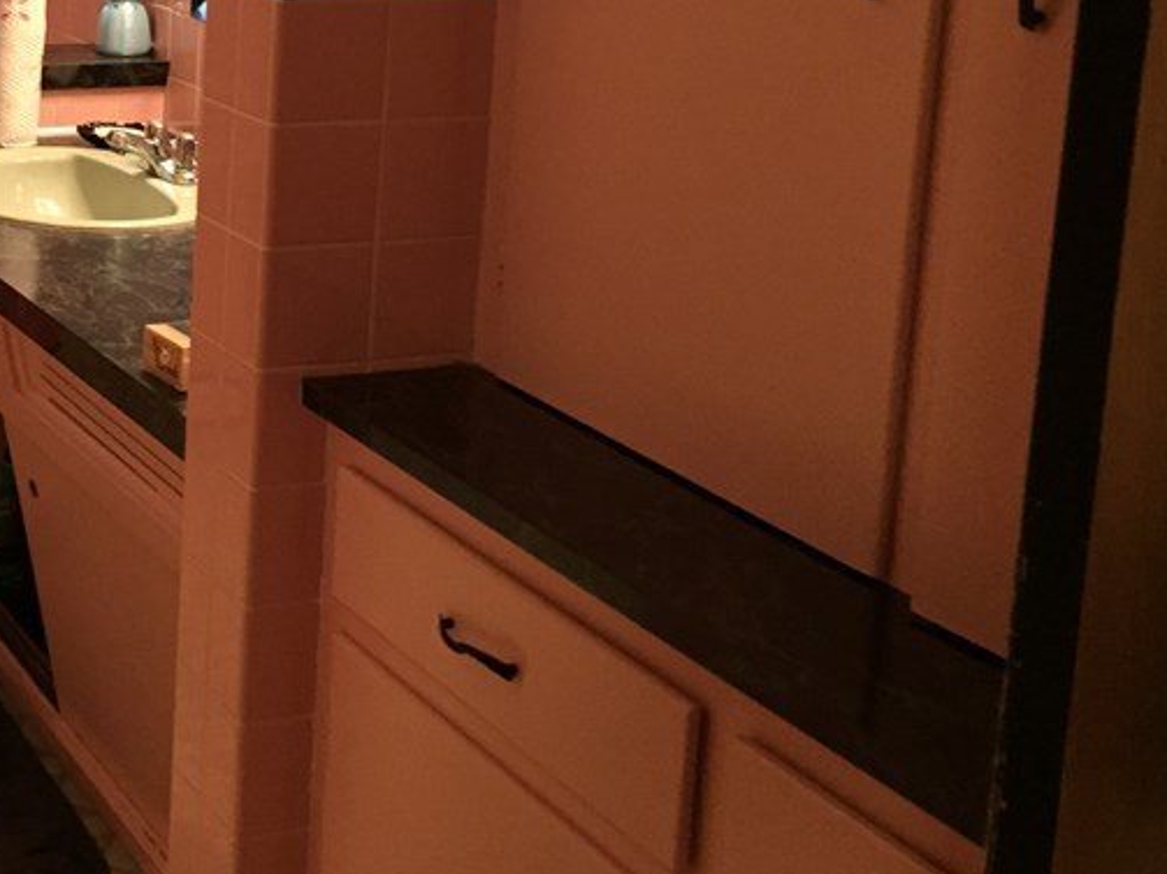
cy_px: 56
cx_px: 58
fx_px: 1989
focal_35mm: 59
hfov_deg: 30.8
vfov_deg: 24.0
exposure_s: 1/30
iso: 200
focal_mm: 4.15
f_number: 2.2
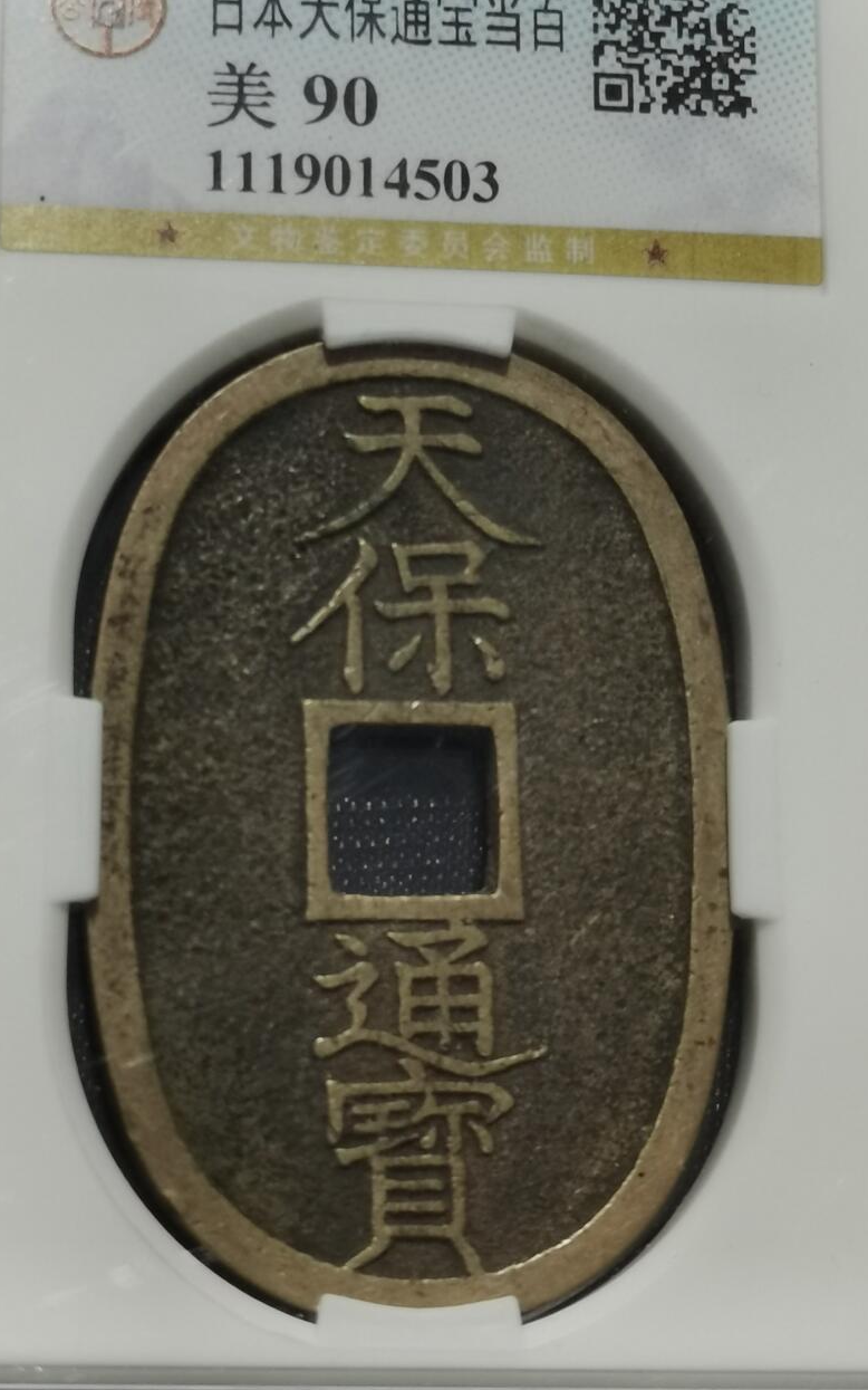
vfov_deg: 21.8
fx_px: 3596
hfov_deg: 13.8
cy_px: 556
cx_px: 367
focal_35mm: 95
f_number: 1.8
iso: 64
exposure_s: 1/100
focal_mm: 5.58
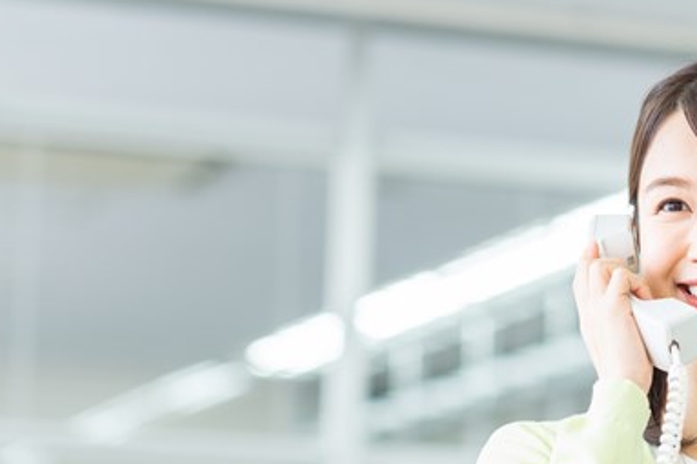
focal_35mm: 160
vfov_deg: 8.5
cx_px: 593
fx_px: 3096
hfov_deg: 12.8
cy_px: 404
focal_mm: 85
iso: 400
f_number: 2.8
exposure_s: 1/160
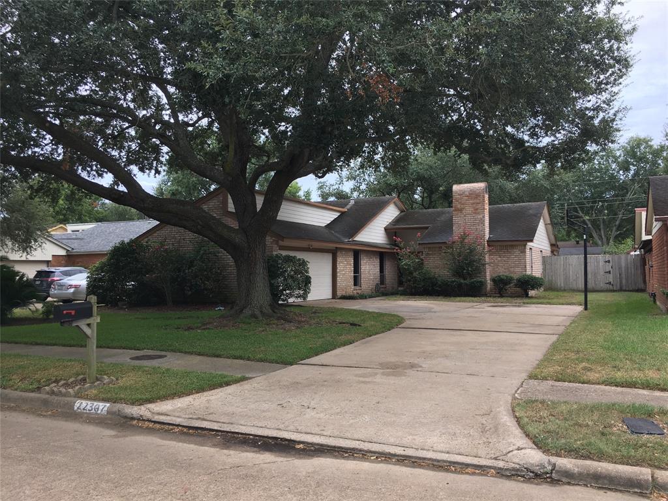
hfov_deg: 61.7
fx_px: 560
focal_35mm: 29
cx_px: 334
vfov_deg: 48.2
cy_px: 250
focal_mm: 4.15
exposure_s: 1/265
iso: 25
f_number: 2.2
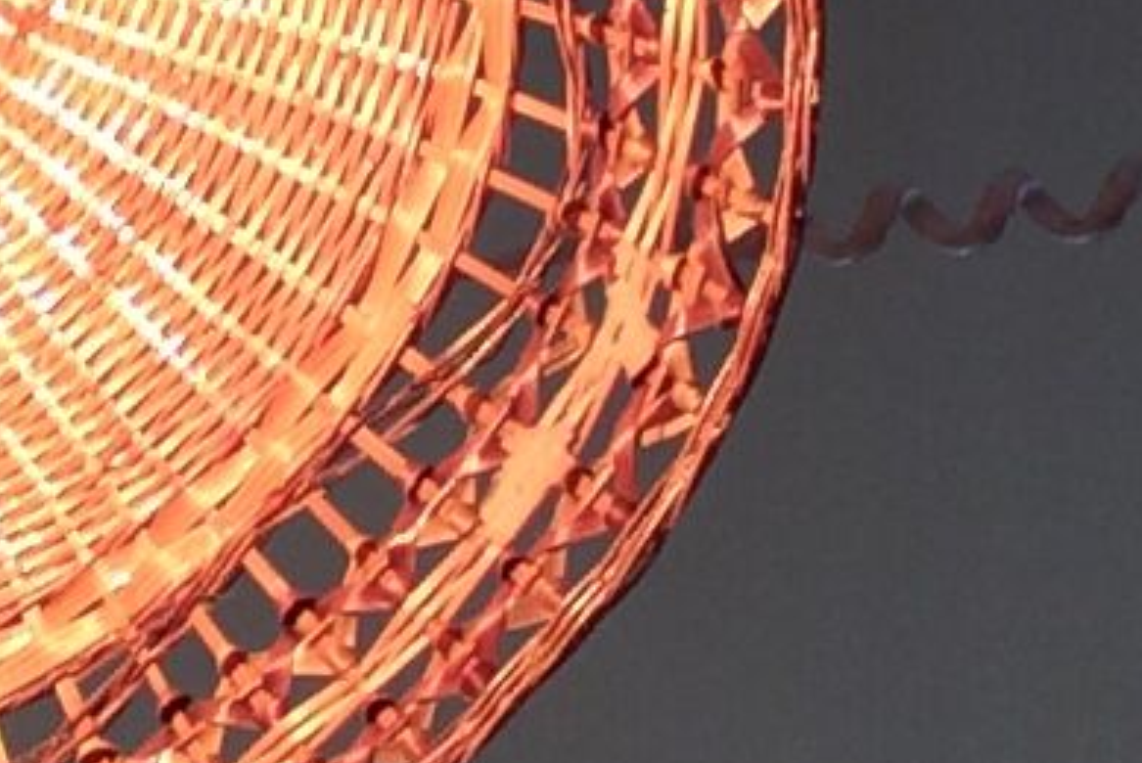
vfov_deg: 12.7
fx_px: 3365
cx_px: -170
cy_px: -38
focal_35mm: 106
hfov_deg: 18.4
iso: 50
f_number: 2.4
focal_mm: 2.15
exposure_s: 1/115
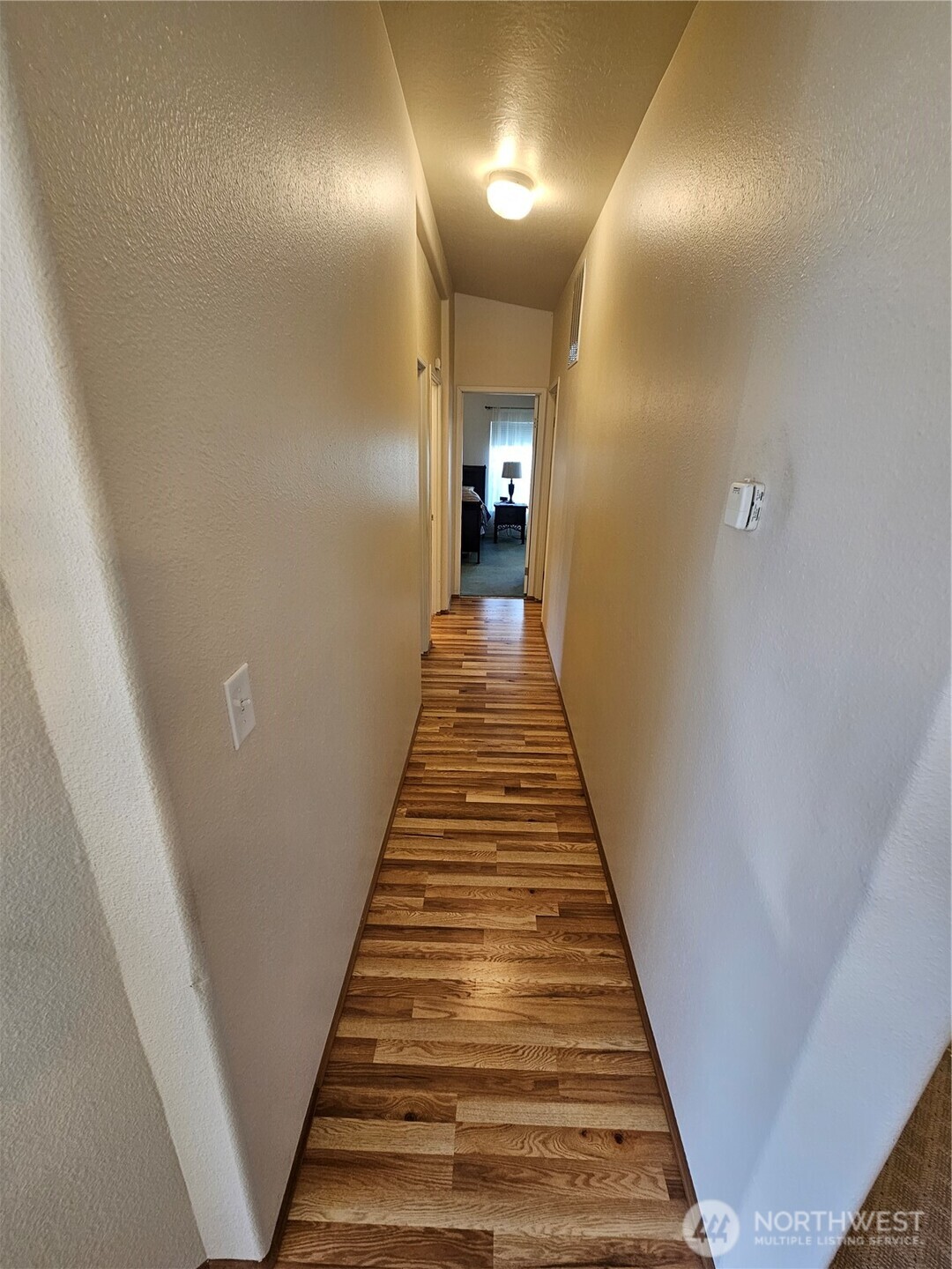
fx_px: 477
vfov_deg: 106.2
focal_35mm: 13
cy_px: 634
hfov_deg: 89.9
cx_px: 476
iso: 125
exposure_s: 1/60
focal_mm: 2.2
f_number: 2.2
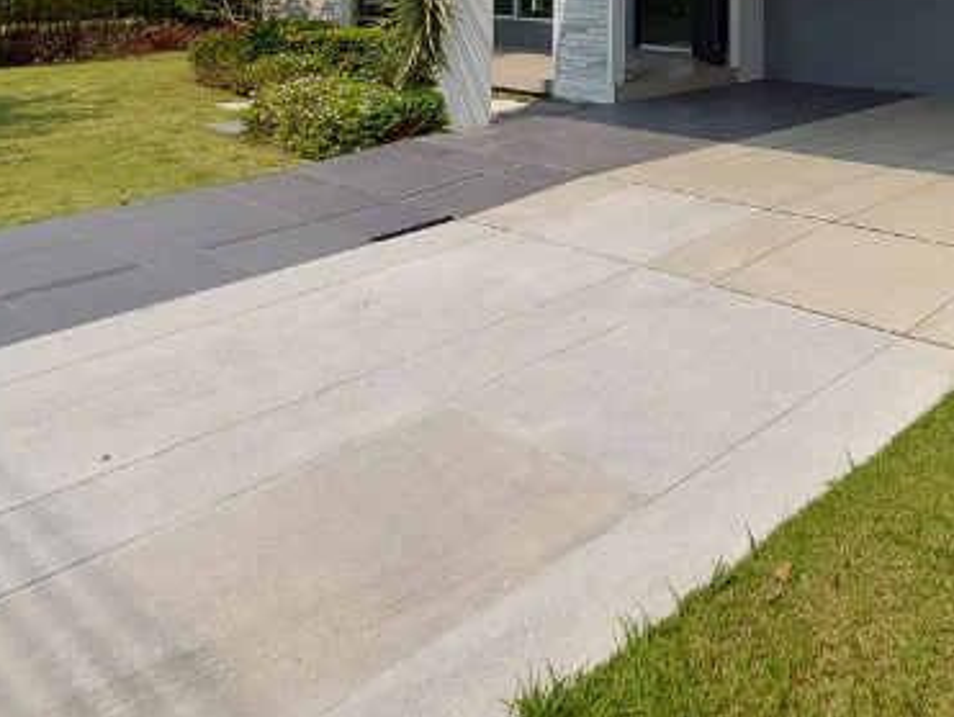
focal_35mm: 35
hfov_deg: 49.5
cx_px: 761
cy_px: -146
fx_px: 966
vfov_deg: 33.2
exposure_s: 1/2518
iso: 50
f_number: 2.2
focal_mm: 1.74
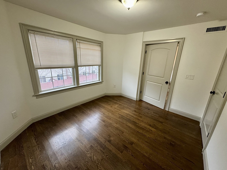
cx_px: 114
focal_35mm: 14
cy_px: 85
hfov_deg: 102.1
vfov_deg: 85.7
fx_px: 92
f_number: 2.2
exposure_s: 1/60
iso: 320
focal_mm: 2.22
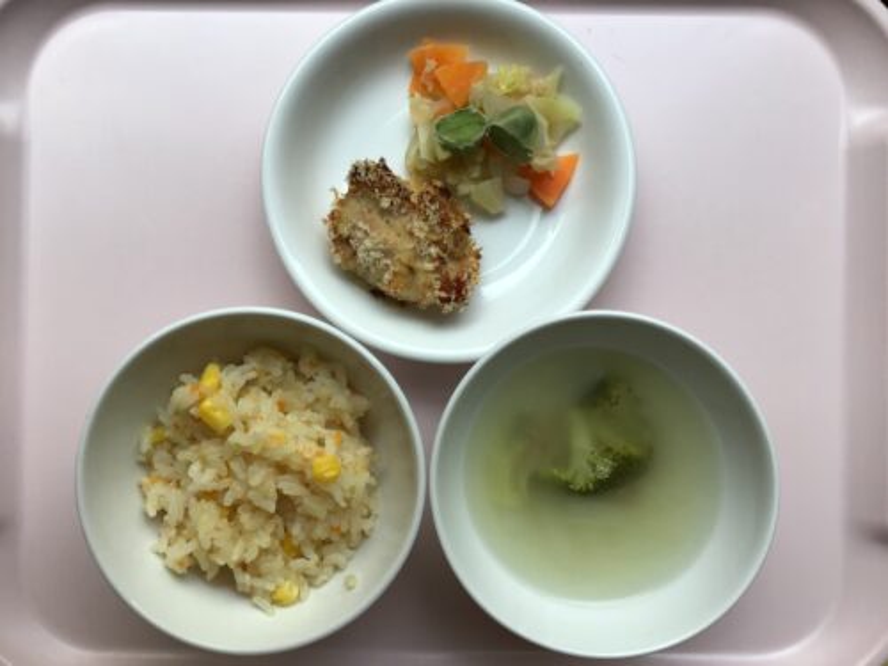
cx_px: 444
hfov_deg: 58.4
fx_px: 795
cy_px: 333
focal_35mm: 31
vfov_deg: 45.4
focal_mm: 3.3
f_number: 2.4
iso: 25
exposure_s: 1/120
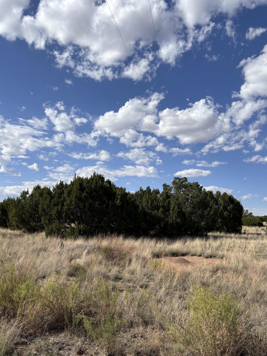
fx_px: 319
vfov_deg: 58.2
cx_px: 150
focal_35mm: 31
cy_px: 199
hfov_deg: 45.4
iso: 50
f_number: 1.6
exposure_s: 1/4425
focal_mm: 5.96
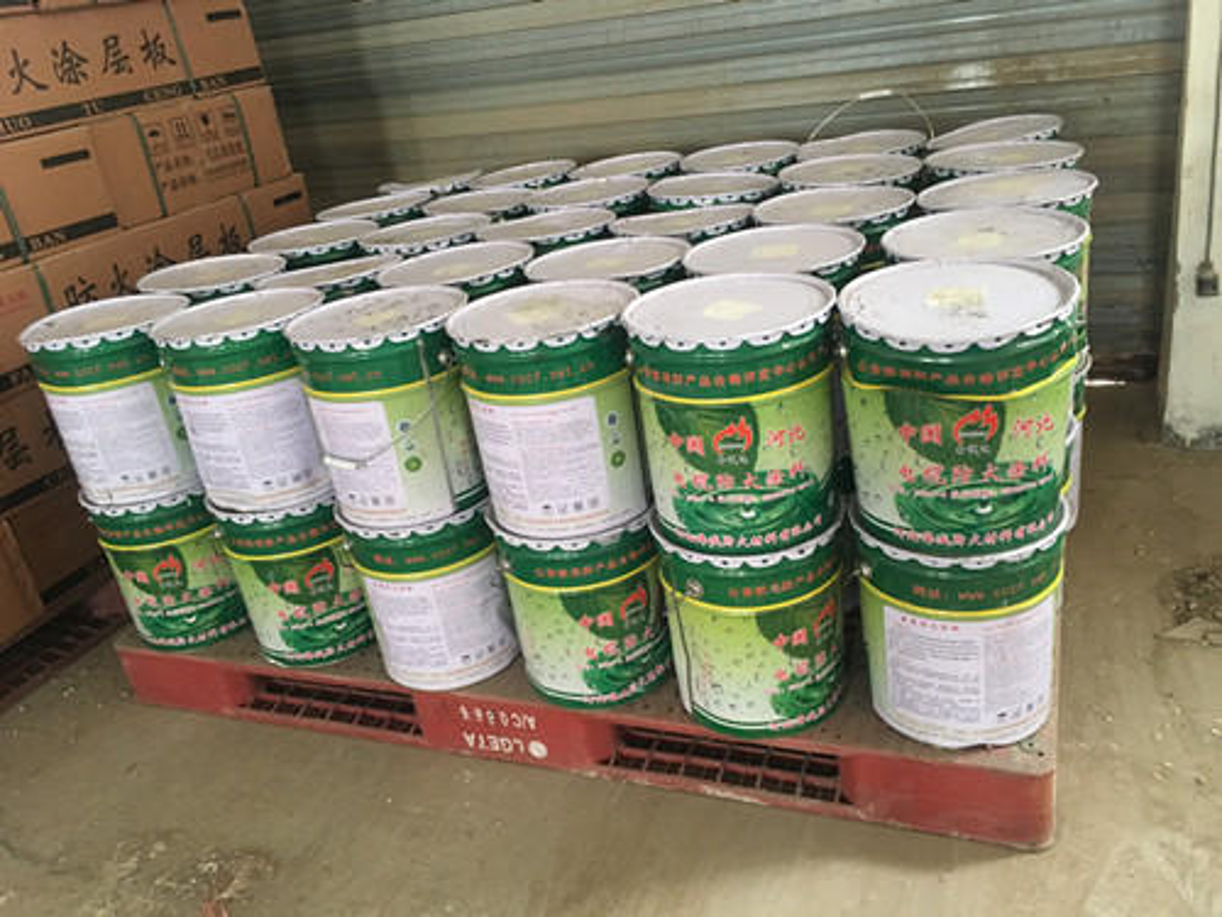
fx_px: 1024
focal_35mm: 29
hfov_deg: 61.7
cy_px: 458
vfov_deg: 48.2
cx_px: 611
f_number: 2.2
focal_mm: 4.15
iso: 200
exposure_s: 1/33
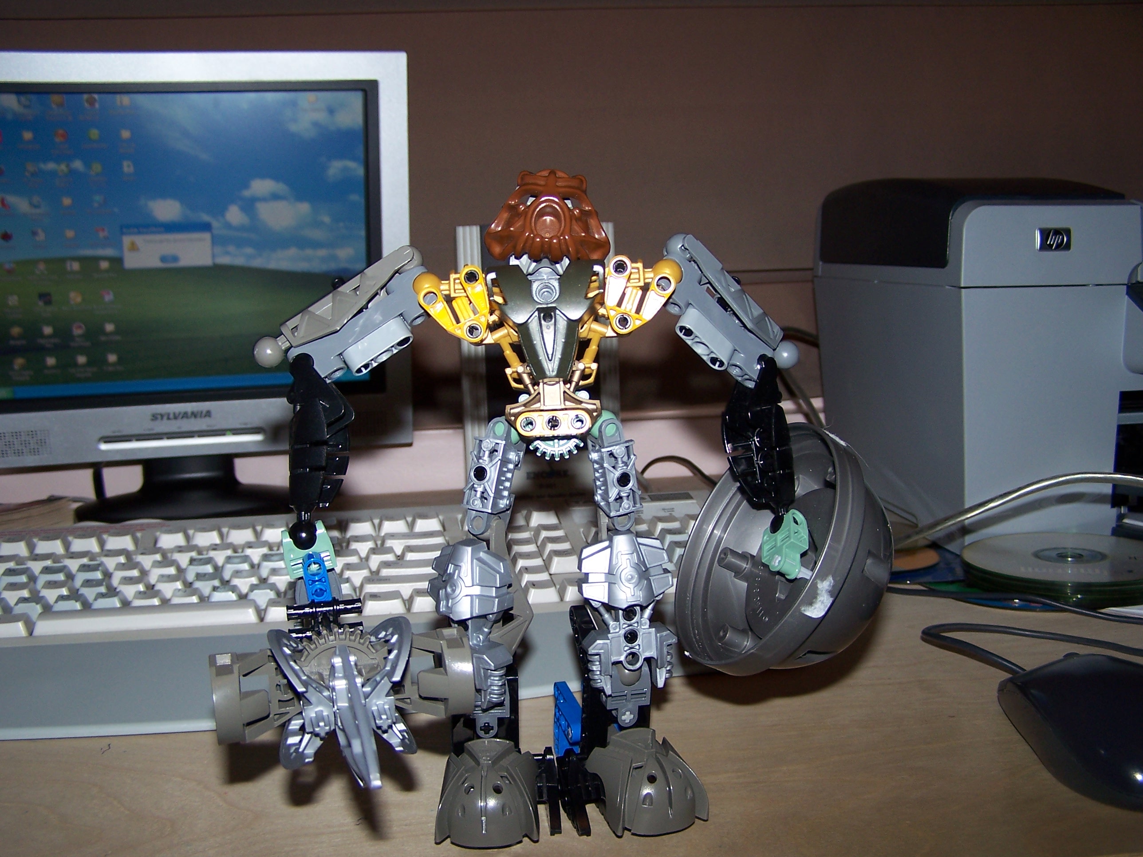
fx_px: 1255
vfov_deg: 37.7
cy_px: 428
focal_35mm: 38
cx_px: 572
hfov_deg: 49.0
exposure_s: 1/60
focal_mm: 6.3
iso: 80
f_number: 2.8
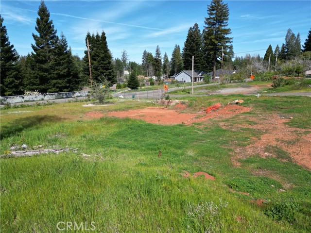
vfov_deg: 56.8
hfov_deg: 71.6
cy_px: 116
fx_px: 216
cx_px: 156
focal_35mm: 24
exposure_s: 1/2500
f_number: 1.7
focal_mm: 6.72
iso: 100
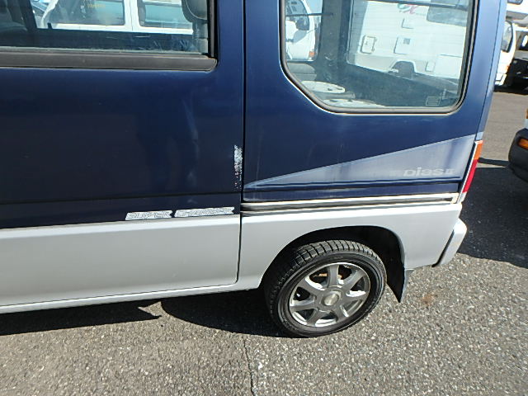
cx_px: 264
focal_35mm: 21
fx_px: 320
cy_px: 198
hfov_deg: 79.0
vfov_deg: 63.4
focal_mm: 3.7
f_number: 3.5
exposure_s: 1/640
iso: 125
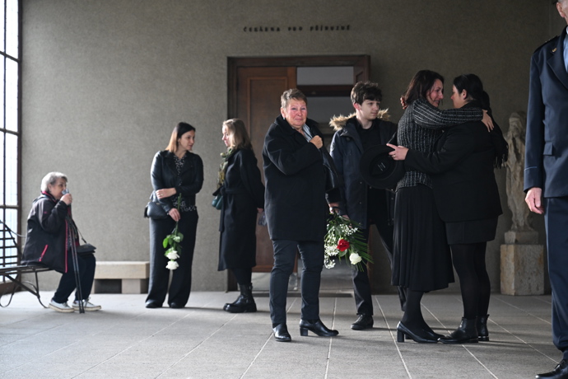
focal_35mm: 70
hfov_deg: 28.8
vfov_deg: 19.5
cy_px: 190
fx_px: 1104
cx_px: 284
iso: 2000
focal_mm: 70
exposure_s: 1/320
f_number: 3.5
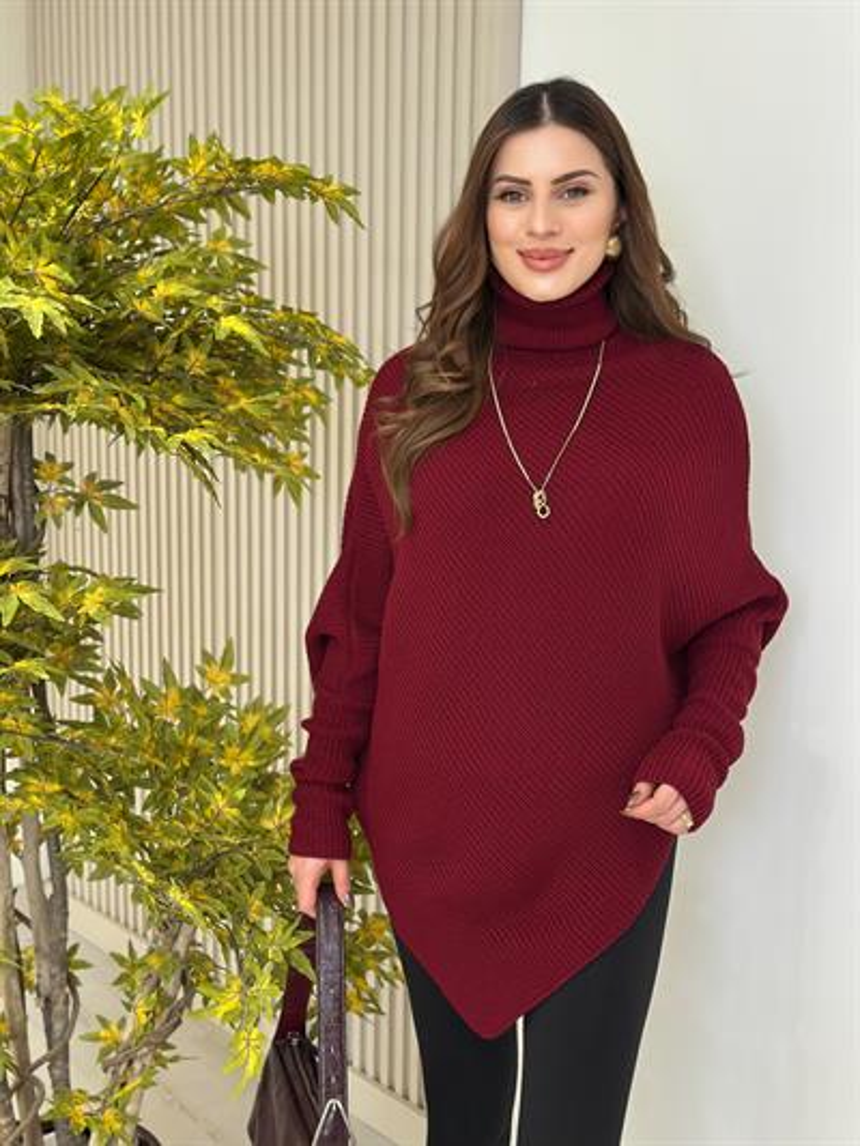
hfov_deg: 30.3
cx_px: 430
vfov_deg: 39.6
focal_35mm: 48
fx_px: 1589
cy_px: 573
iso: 100
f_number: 1.78
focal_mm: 6.86
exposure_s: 1/171
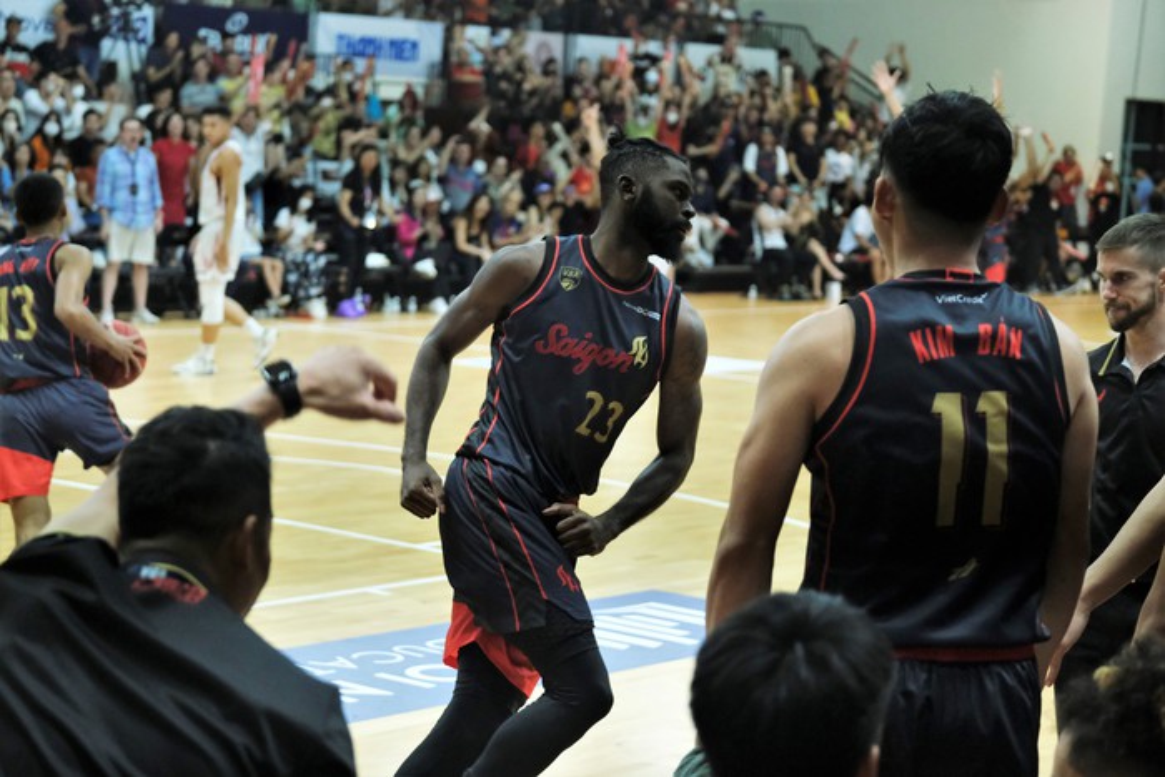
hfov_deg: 27.0
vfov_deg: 18.2
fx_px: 2427
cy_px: 388
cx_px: 582
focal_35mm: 75
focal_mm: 50
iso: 4000
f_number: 2.8
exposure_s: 1/800
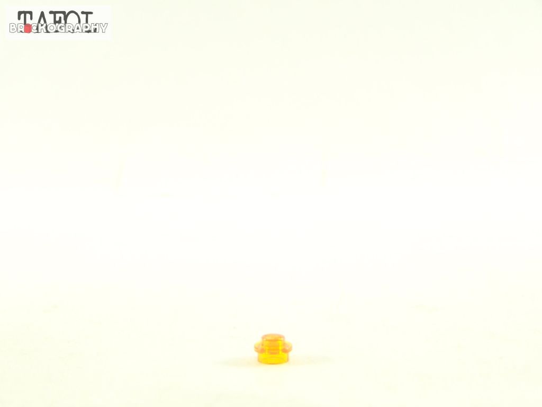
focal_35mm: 75
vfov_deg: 19.6
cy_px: 204
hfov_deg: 26.0
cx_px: 271
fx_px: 1174
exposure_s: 1/60
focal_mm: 12.4
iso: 400
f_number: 3.2
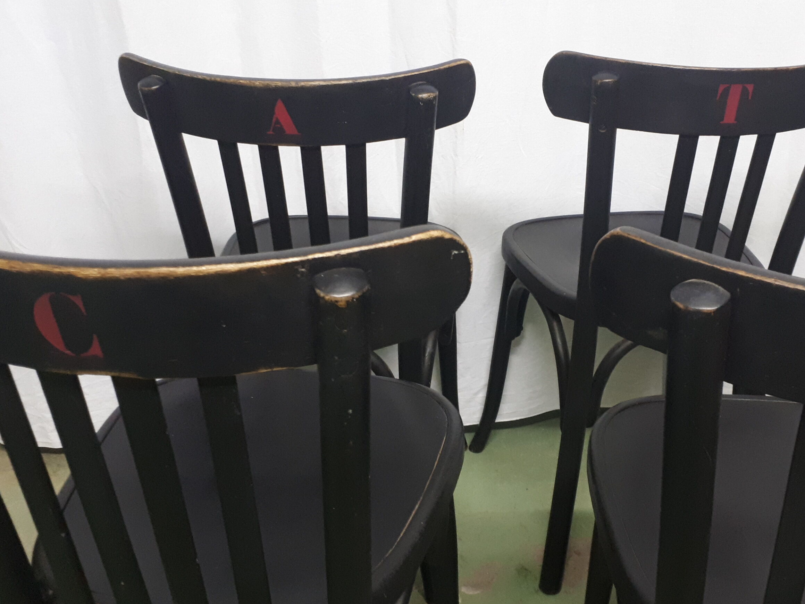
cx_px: 478
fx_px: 884
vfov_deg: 37.7
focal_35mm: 38
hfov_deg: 48.7
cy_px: 316
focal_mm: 3.6
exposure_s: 1/17
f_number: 1.9
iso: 320
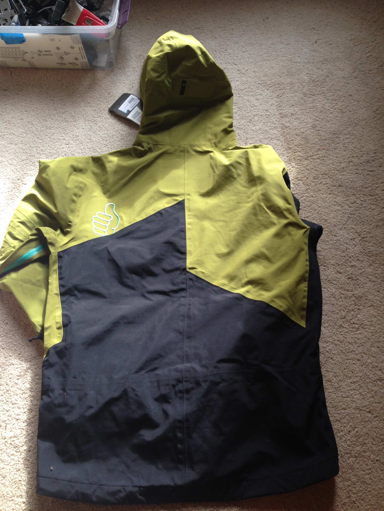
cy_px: 256
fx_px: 488
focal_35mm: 33
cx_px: 192
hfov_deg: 42.9
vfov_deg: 55.4
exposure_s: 1/60
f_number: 2.4
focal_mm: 4.12
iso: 64
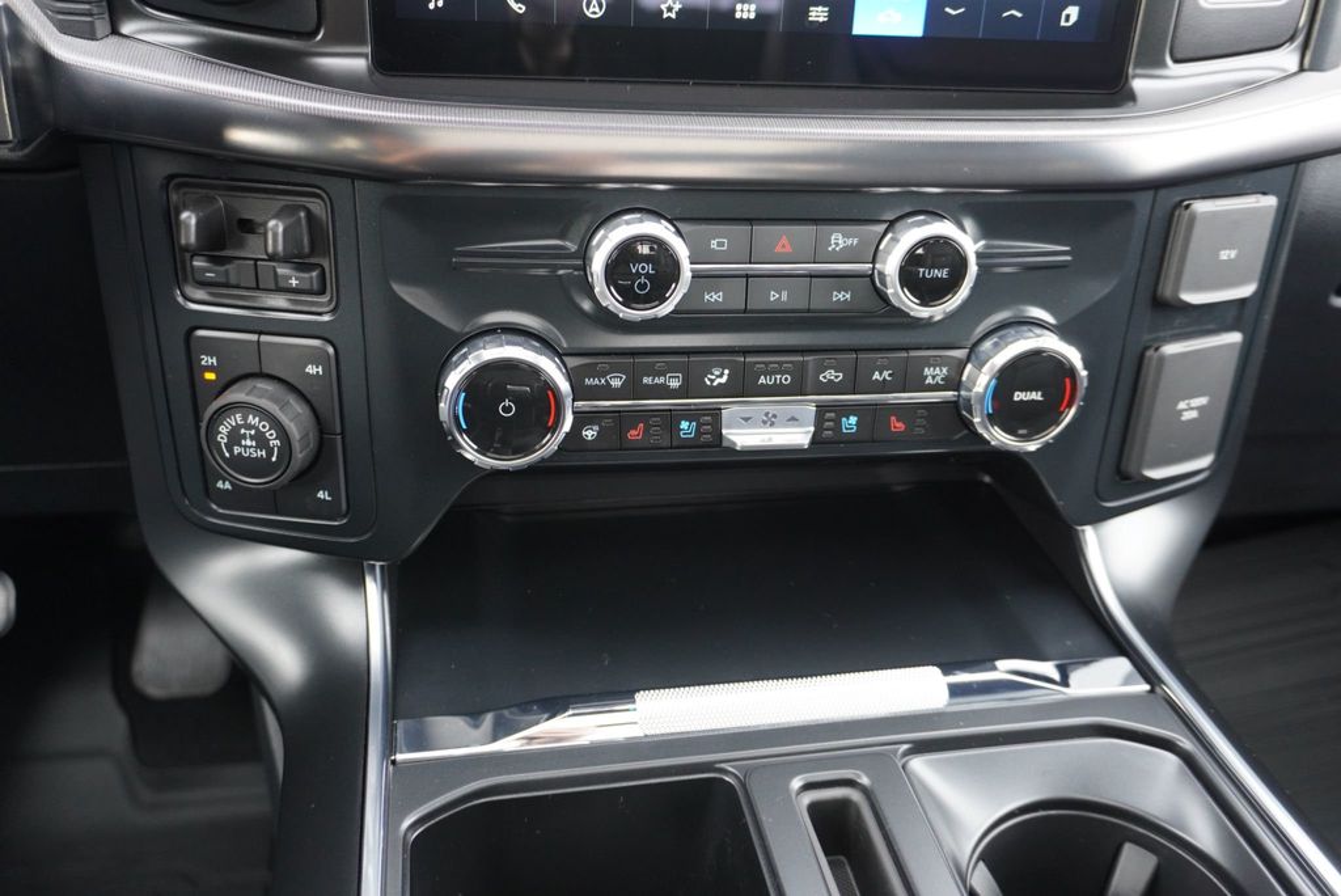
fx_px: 1118
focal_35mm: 30
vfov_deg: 43.7
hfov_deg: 61.9
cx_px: 670
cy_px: 448
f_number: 4
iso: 1000
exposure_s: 1/60
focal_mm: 20
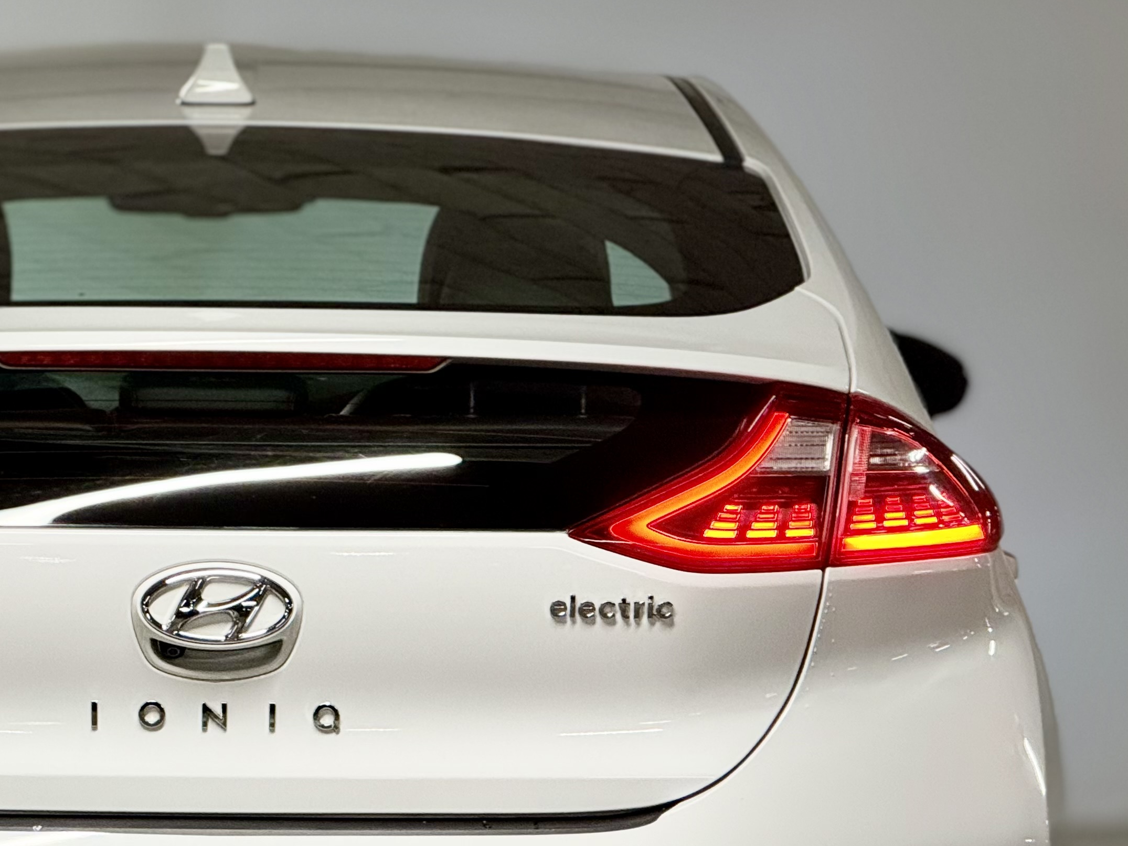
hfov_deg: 8.8
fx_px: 7333
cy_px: 717
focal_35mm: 225
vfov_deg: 6.6
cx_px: 218
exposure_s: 1/74
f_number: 2.8
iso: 250
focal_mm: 15.66
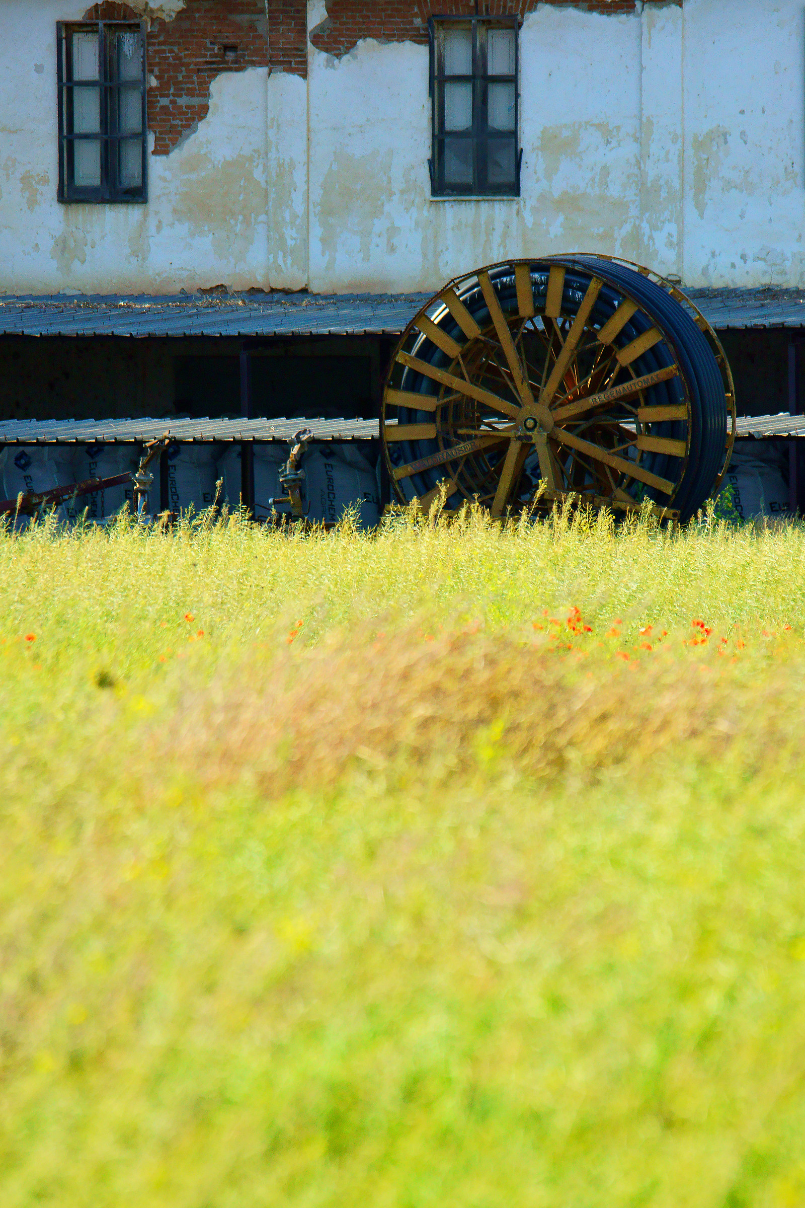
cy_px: 604
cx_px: 402
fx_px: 20123
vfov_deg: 3.4
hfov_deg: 2.3
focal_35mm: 600
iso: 400
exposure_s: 1/800
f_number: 6.3
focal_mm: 400
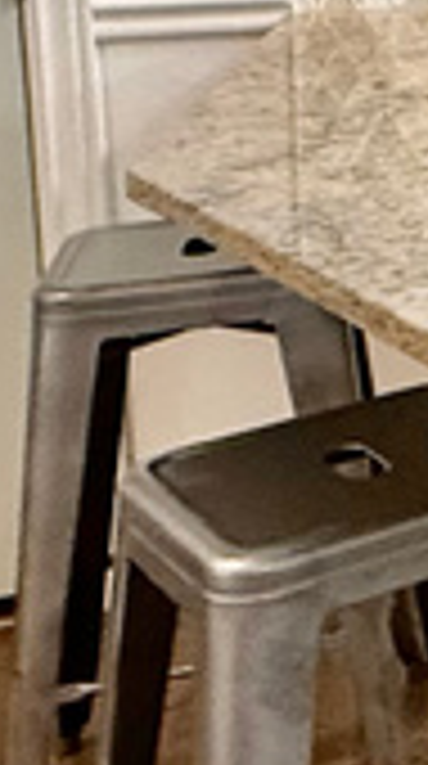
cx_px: 1523
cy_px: -76
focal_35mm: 92
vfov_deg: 22.0
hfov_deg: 8.8
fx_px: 1865
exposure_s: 1/60
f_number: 2.2
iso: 400
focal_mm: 2.22
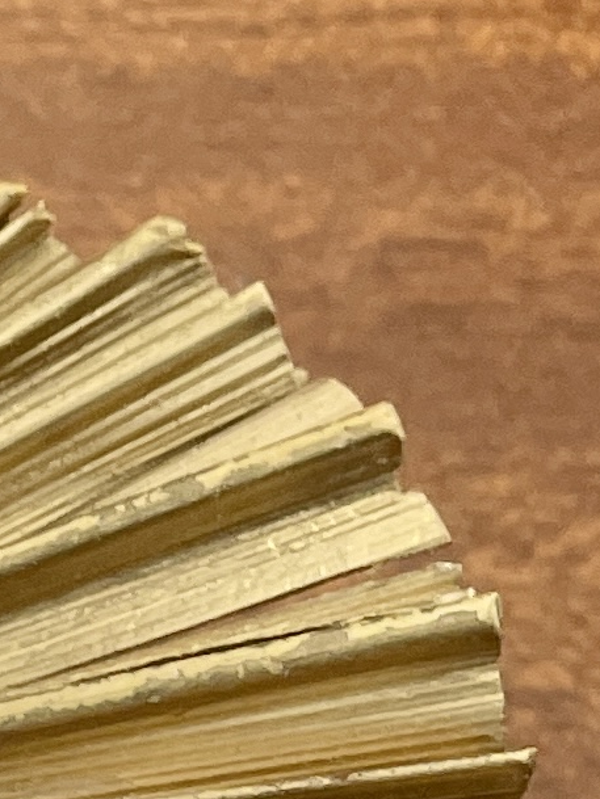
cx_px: -672
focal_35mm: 172
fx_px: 3974
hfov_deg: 8.2
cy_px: 1921
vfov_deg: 10.0
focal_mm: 4.2
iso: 40
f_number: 1.6
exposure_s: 1/100
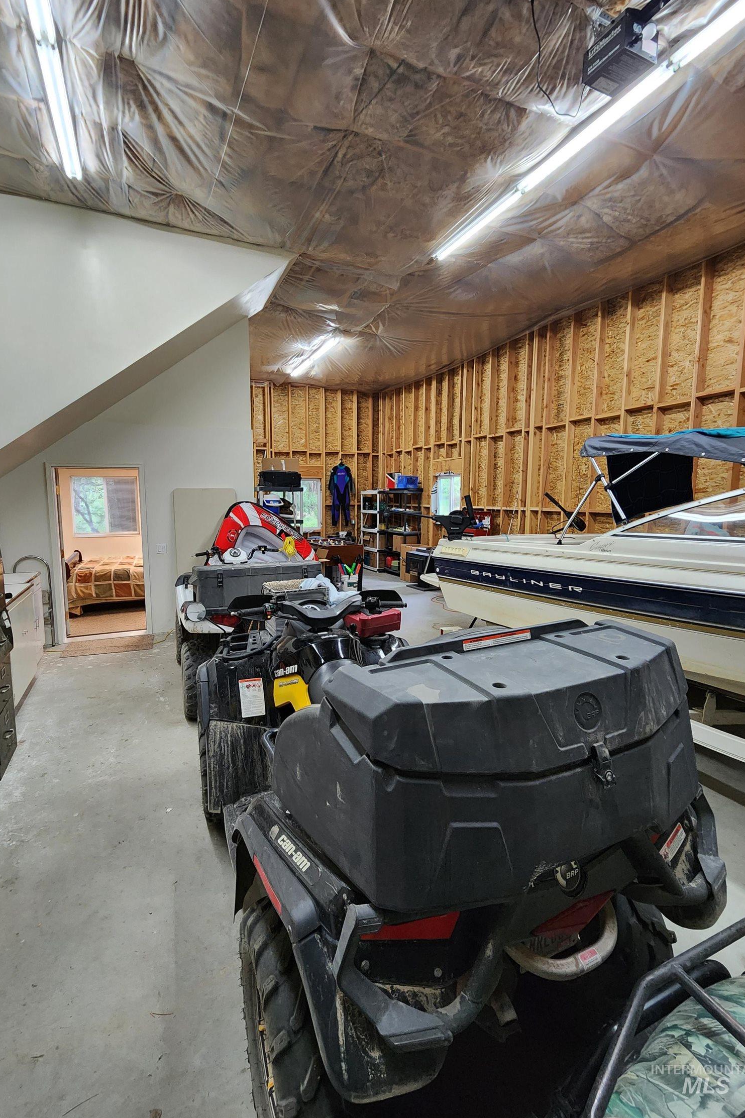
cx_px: 333
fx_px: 435
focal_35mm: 14
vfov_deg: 104.2
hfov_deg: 80.9
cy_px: 543
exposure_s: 1/60
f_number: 2.2
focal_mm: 2.2
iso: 320
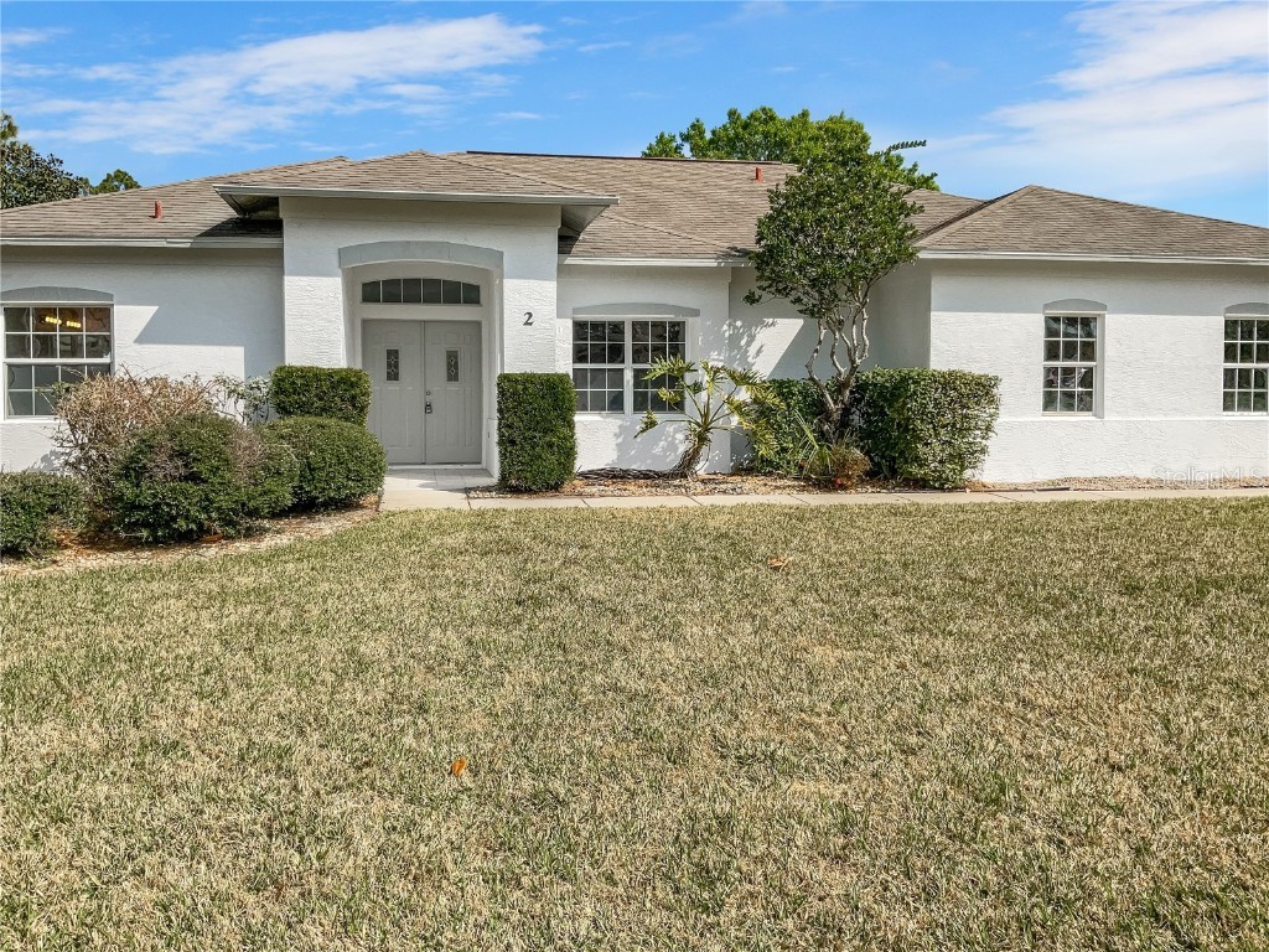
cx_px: 634
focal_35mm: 29
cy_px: 476
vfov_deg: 48.2
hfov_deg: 61.7
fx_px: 1063
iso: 20
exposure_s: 1/2800
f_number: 1.8
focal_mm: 3
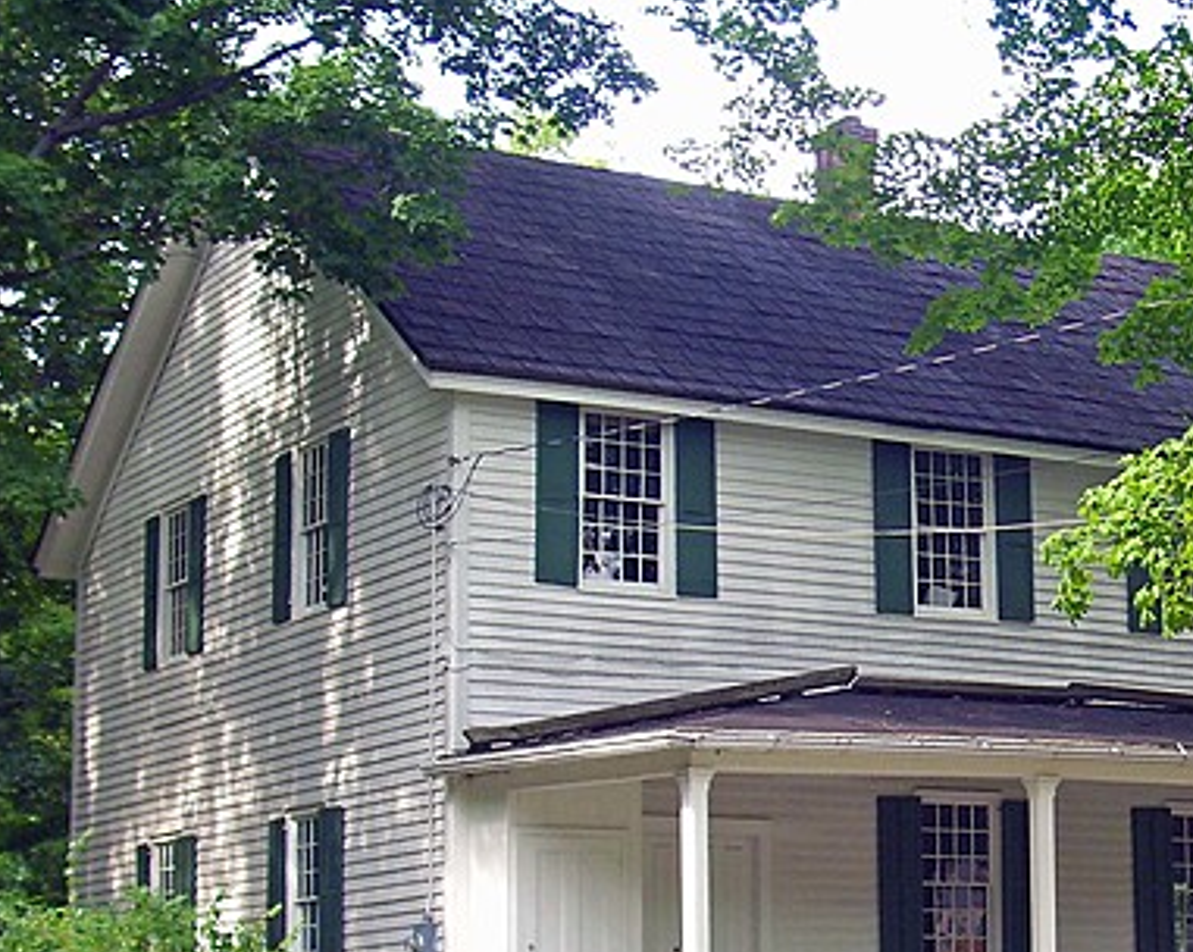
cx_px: 993
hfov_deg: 21.7
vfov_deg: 17.6
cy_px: 651
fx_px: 3069
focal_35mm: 87
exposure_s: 1/125
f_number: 3.4
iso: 80
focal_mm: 8.6
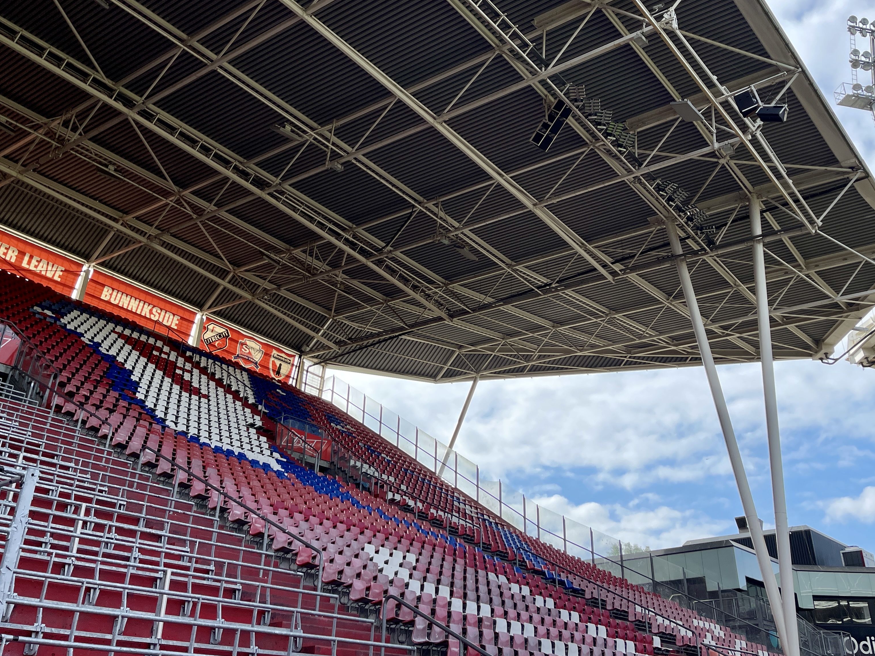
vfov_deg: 42.4
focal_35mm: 33
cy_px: 226
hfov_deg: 55.2
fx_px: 834
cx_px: 492
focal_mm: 5.1
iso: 32
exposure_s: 1/2924
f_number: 1.6
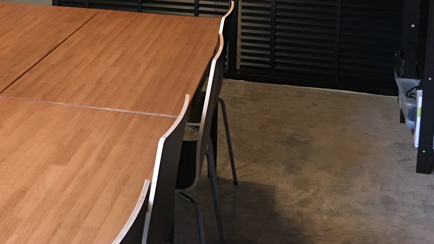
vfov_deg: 19.1
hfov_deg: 33.8
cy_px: -39
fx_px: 690
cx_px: 85
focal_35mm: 60
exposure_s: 1/8
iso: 100
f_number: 2.2
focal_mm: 4.15
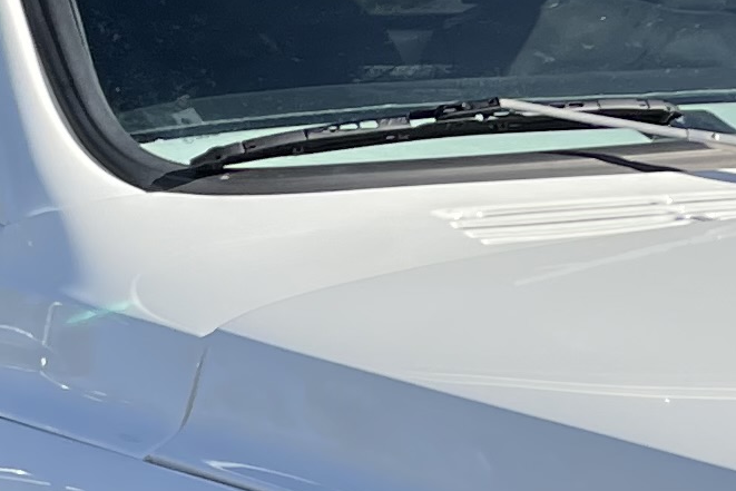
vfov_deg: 8.2
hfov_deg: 12.1
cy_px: 639
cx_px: 909
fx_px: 3374
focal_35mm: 165
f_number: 1.6
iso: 32
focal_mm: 5.1
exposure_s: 1/3663
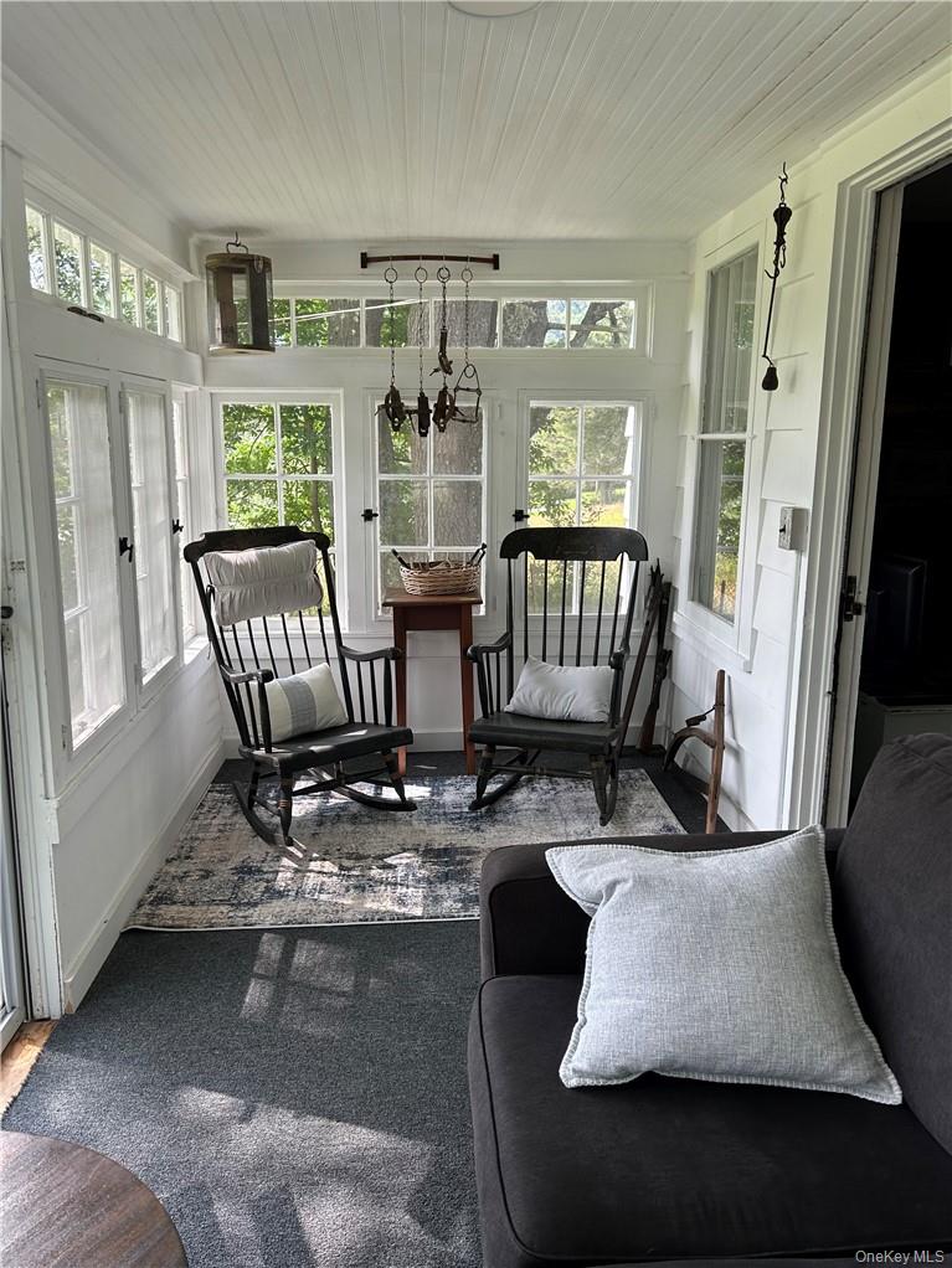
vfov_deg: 67.3
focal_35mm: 26
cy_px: 634
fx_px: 953
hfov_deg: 53.1
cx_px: 476
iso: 50
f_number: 1.5
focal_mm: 5.7
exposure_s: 1/306
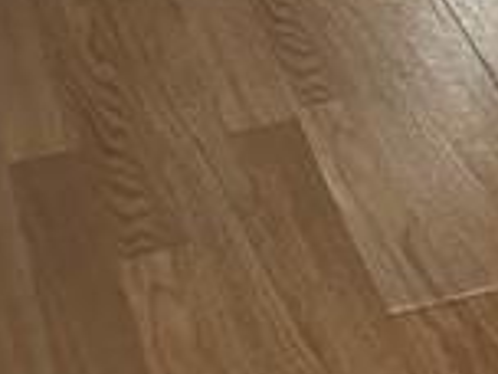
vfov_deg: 7.4
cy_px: -781
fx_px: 2518
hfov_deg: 9.9
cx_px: 1219
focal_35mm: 175
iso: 80
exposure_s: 1/60
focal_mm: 5.1
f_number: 1.6
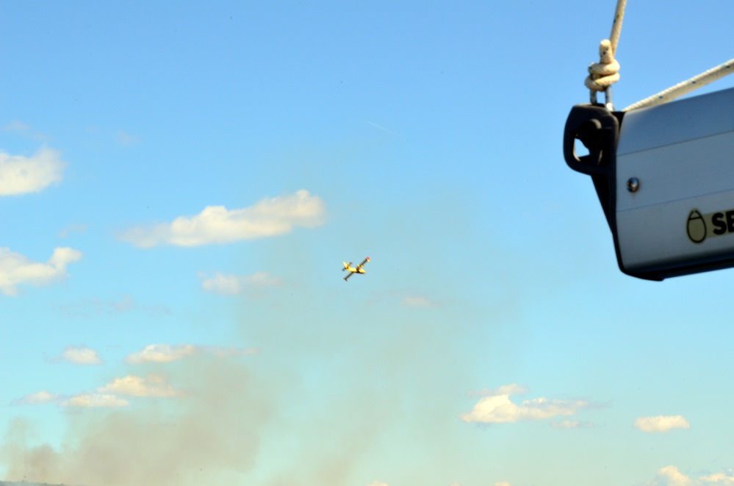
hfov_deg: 19.5
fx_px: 2136
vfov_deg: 13.0
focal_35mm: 105
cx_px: 367
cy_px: 243
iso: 400
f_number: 32
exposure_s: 1/60
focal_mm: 70
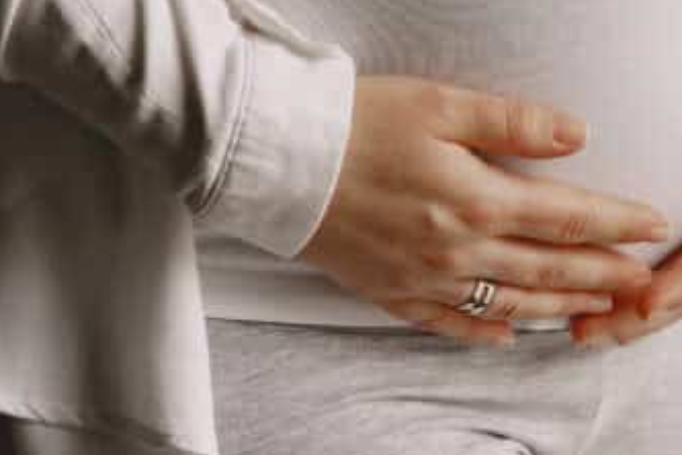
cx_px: 455
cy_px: -30
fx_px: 4944
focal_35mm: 261
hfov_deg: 7.9
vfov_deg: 5.3
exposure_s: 1/200
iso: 320
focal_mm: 85
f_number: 2.8
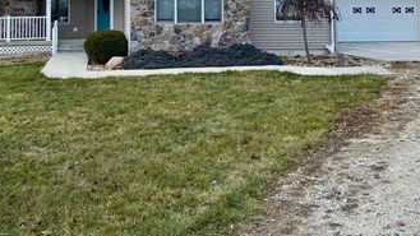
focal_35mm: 43
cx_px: 157
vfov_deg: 26.4
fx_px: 479
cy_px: 4
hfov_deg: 46.9
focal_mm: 4.25
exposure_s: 1/1193
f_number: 1.8
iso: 32
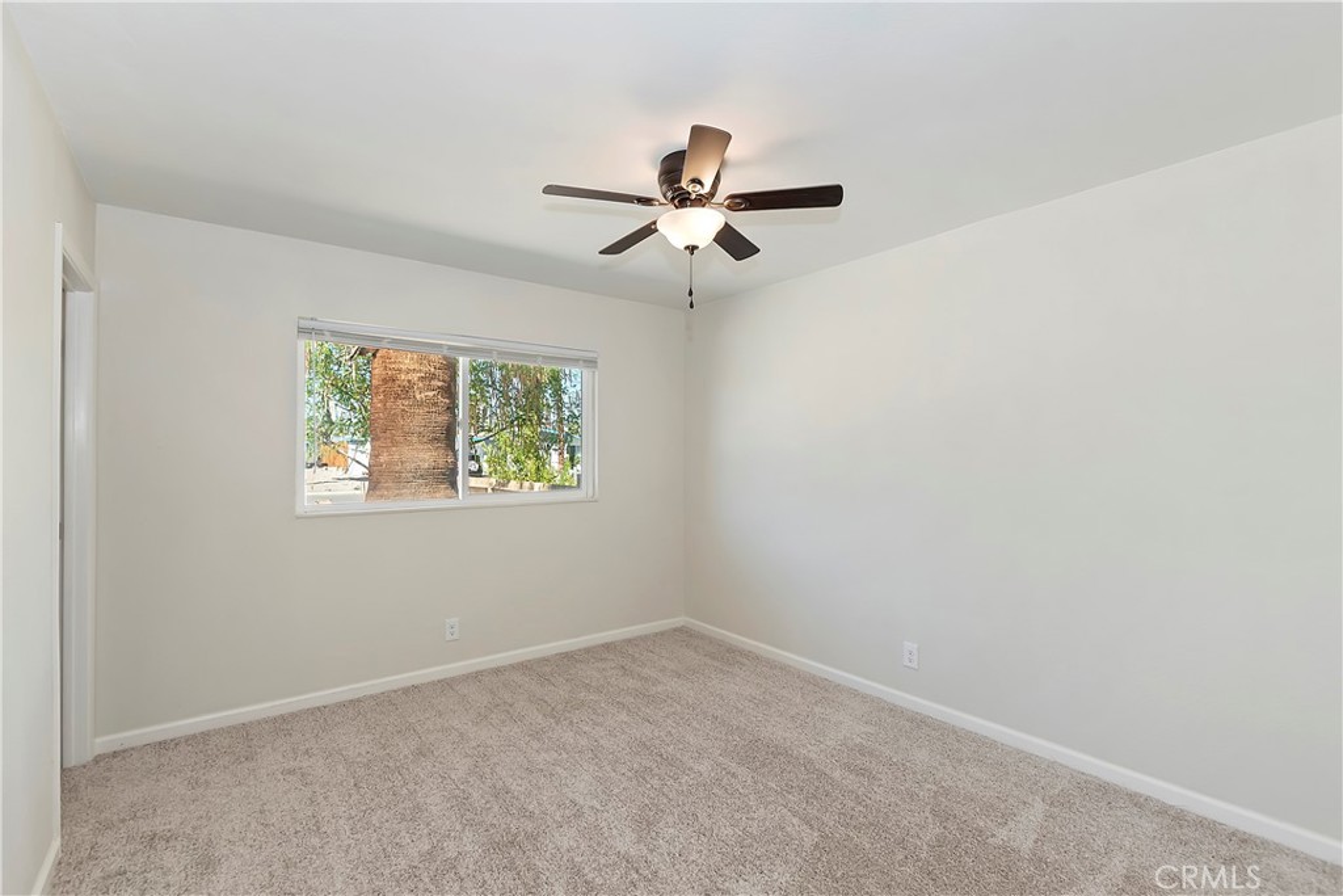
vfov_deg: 77.3
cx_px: 672
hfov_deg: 100.4
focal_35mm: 15
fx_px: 560
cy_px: 448
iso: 180
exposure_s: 1/30
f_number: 8
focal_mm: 10
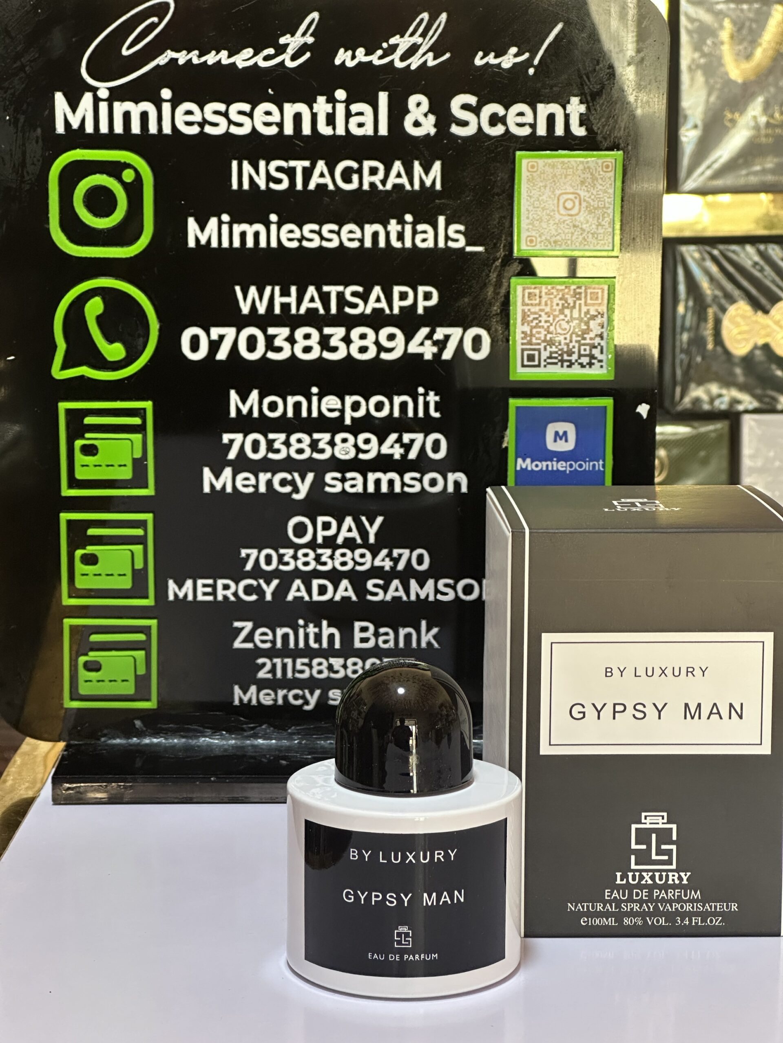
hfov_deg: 19.1
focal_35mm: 77
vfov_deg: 25.3
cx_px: 392
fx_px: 2322
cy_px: 522
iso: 320
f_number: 2.8
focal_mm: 9
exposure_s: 1/60
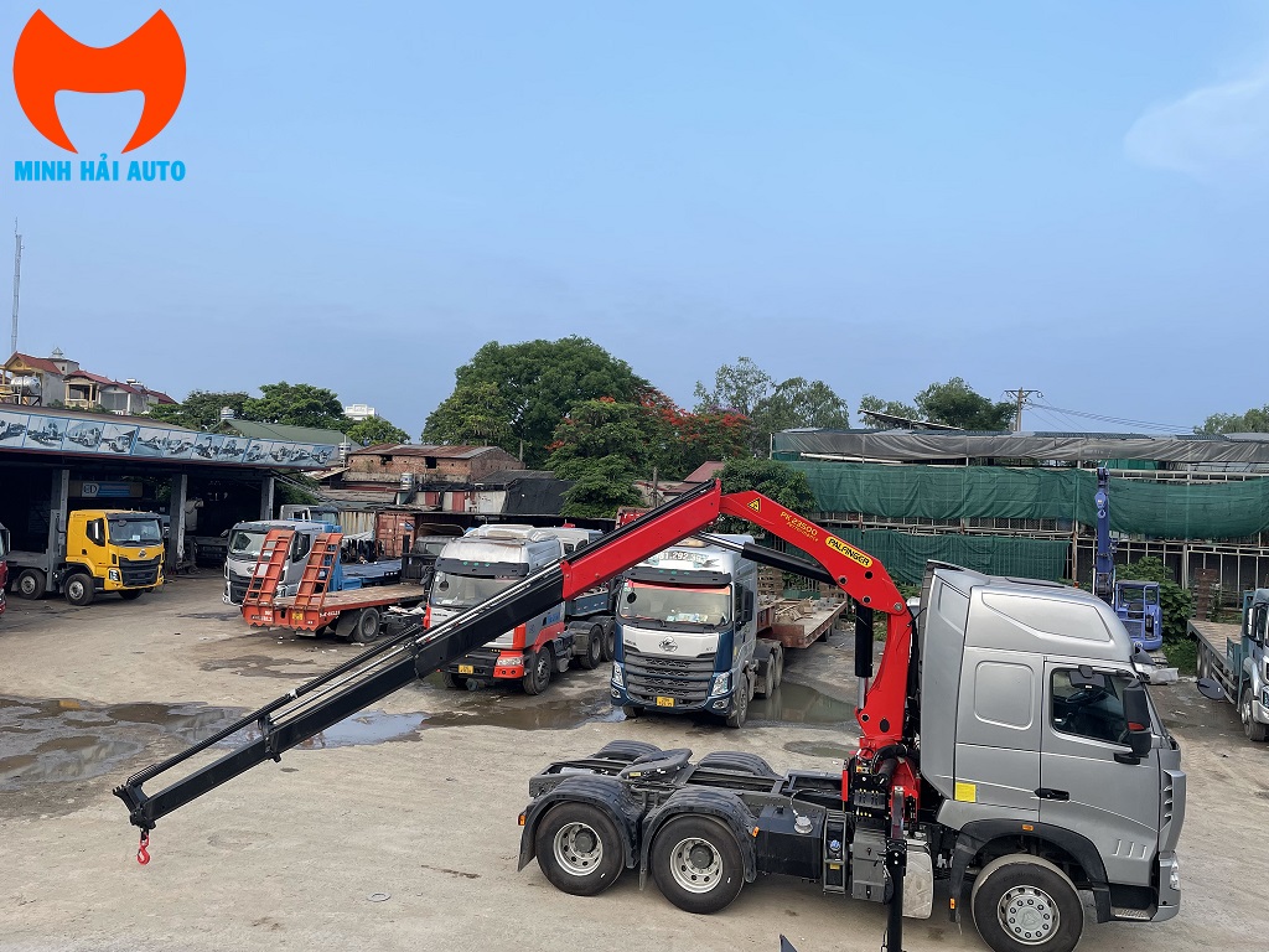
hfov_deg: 67.3
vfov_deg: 53.1
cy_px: 476
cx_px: 634
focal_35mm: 26
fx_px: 953
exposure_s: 1/458
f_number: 1.6
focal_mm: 4.2
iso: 32
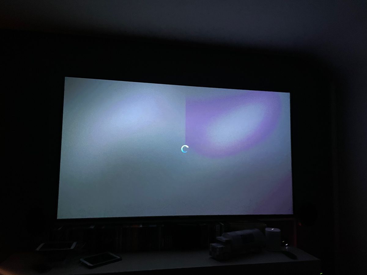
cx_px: 184
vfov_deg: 53.1
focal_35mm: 26
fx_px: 276
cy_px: 138
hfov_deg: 67.3
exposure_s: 1/30
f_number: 1.6
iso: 1000
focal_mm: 4.2
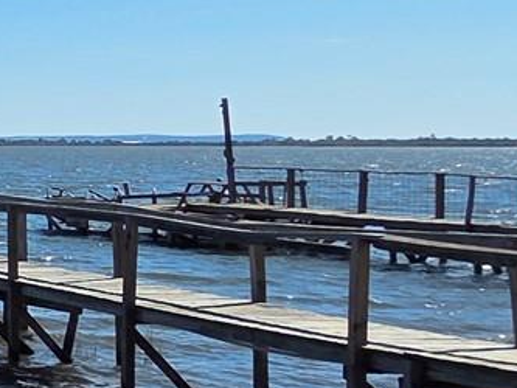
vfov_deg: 18.4
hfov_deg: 12.8
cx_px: -905
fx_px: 1195
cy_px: 160
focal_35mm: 80
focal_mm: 2.2
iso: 50
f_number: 2.2
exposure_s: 1/3018
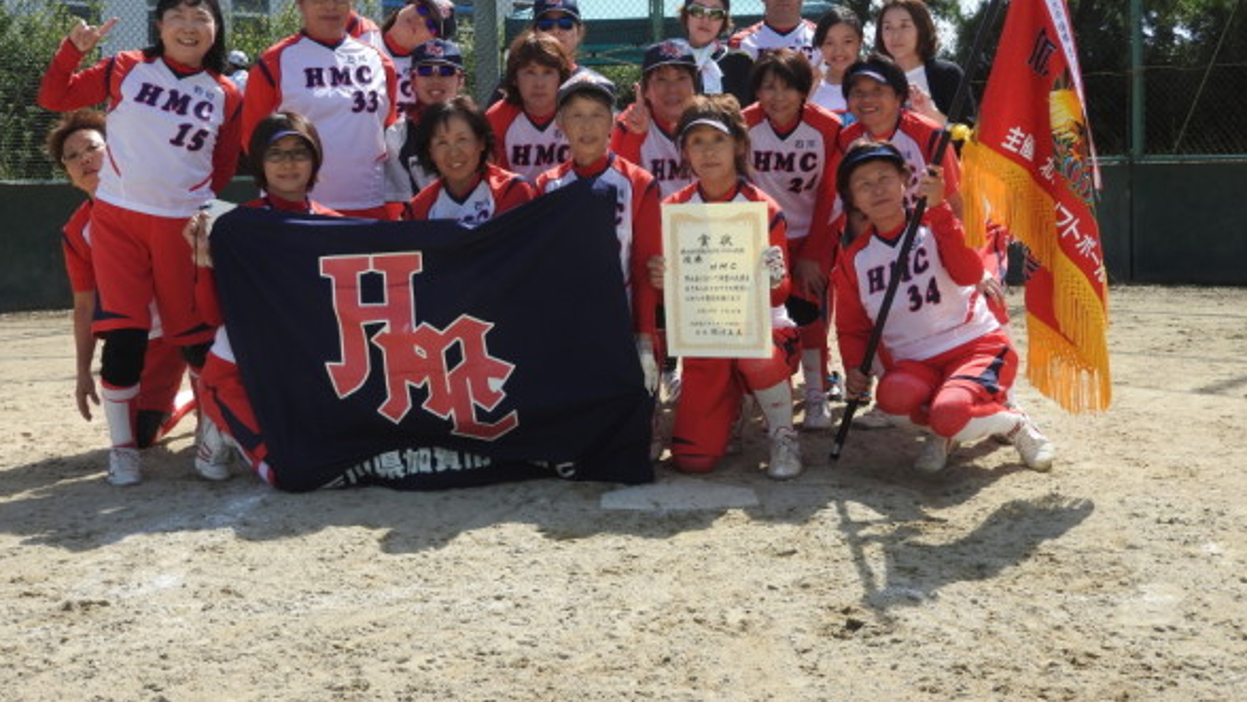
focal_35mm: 50
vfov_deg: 23.9
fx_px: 1654
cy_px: 235
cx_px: 632
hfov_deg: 41.3
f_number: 4
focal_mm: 8.1
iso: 100
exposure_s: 1/800
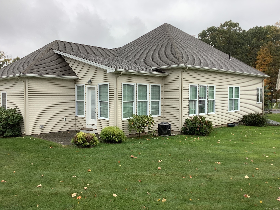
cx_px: 140
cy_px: 105
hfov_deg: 58.4
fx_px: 251
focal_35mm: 31
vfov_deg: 45.4
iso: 40
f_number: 2.4
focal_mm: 3.3
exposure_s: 1/120
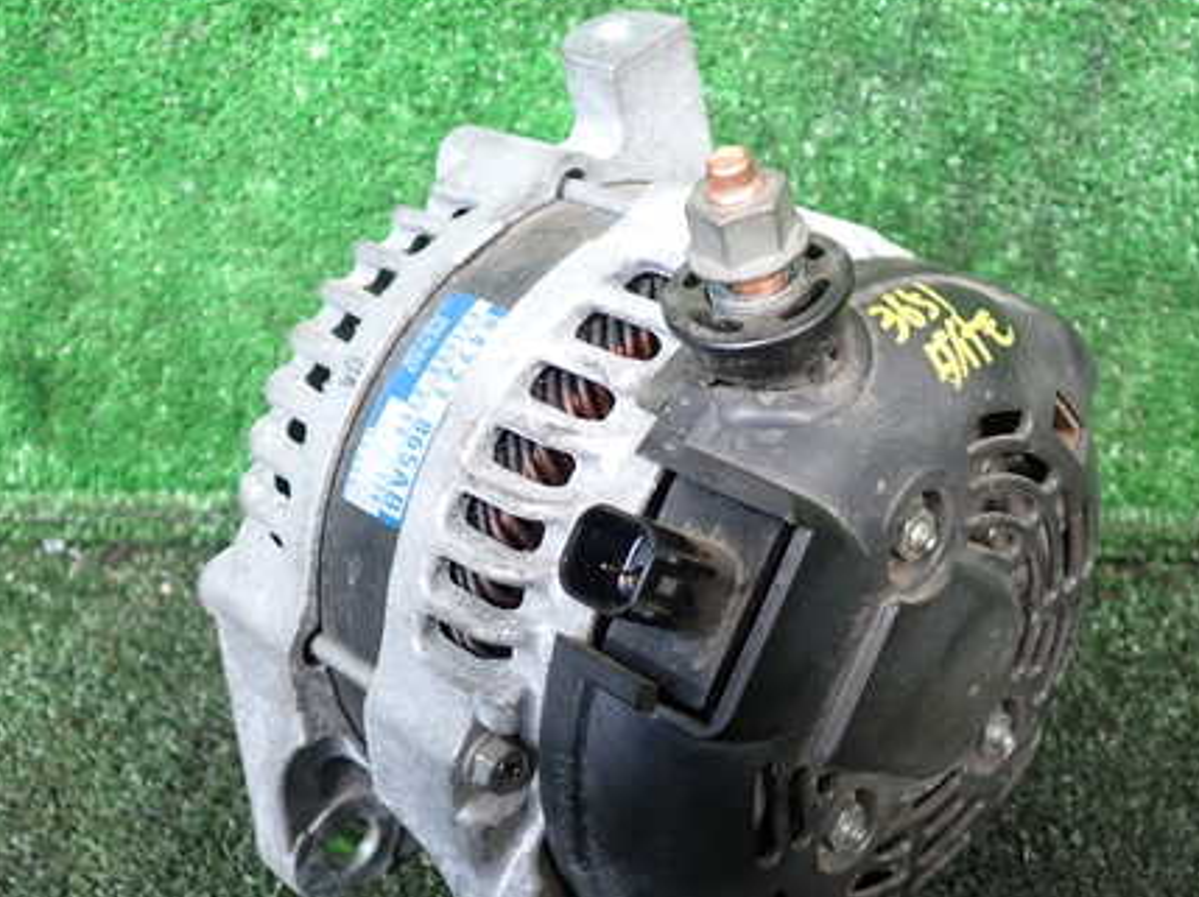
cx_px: 643
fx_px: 1454
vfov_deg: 34.2
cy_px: 542
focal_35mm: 42
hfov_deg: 44.8
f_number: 2.3
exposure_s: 1/40
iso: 200
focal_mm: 5.4
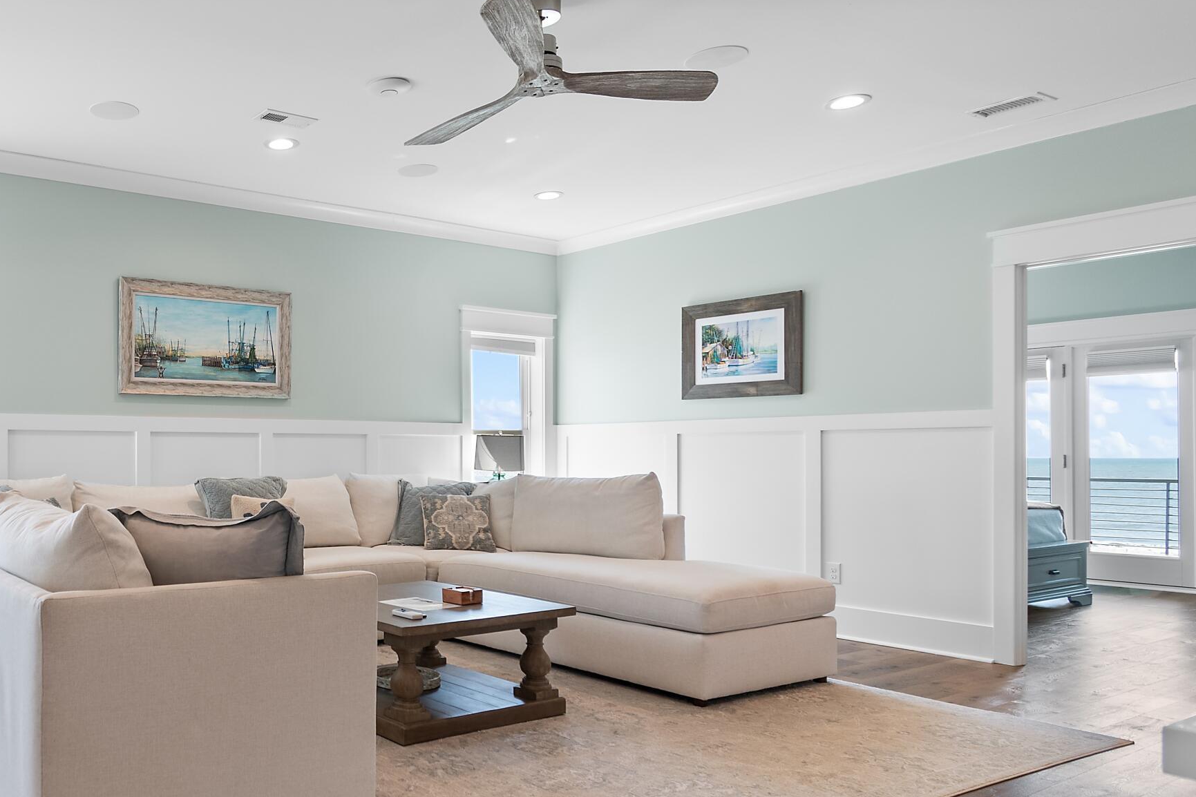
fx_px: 864
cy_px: 482
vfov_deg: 49.2
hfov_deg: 63.3
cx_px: 236
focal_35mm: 26
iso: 100
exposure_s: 1/20
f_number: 4.5
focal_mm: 10
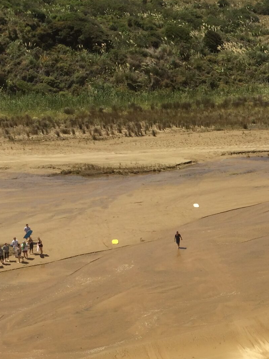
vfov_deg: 28.1
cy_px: 218
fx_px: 715
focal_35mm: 69
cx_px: 295
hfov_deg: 20.3
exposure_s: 1/3425
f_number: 2.2
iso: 32
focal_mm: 4.15
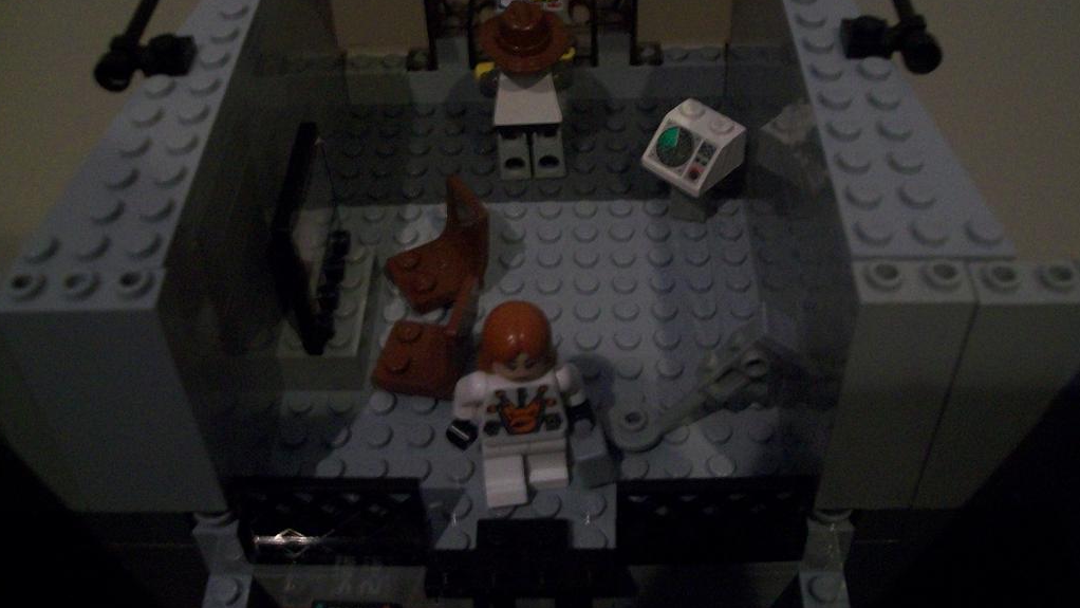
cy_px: 247
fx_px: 1146
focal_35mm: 40
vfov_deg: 29.6
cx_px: 539
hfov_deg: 50.5
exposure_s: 1/8
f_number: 2.7
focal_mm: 6
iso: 200
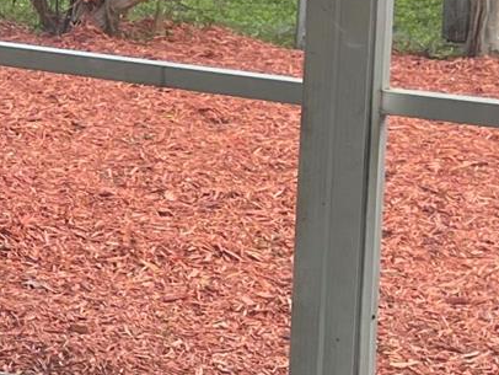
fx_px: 1890
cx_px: -436
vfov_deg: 11.1
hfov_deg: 13.3
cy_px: -58
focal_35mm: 131
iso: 40
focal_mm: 5.1
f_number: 1.6
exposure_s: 1/217
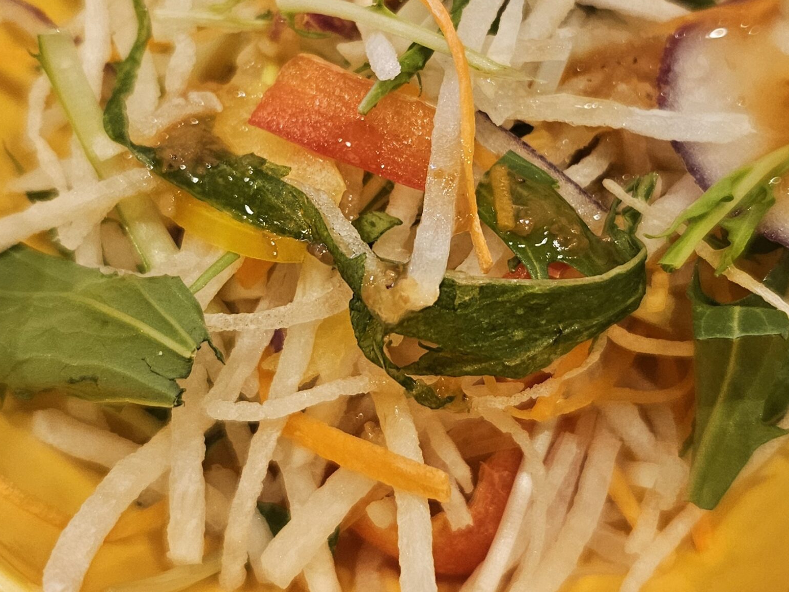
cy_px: 190
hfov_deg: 48.9
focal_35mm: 38
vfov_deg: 37.3
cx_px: 433
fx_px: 866
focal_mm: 5.4
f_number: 1.8
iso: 200
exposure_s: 1/101
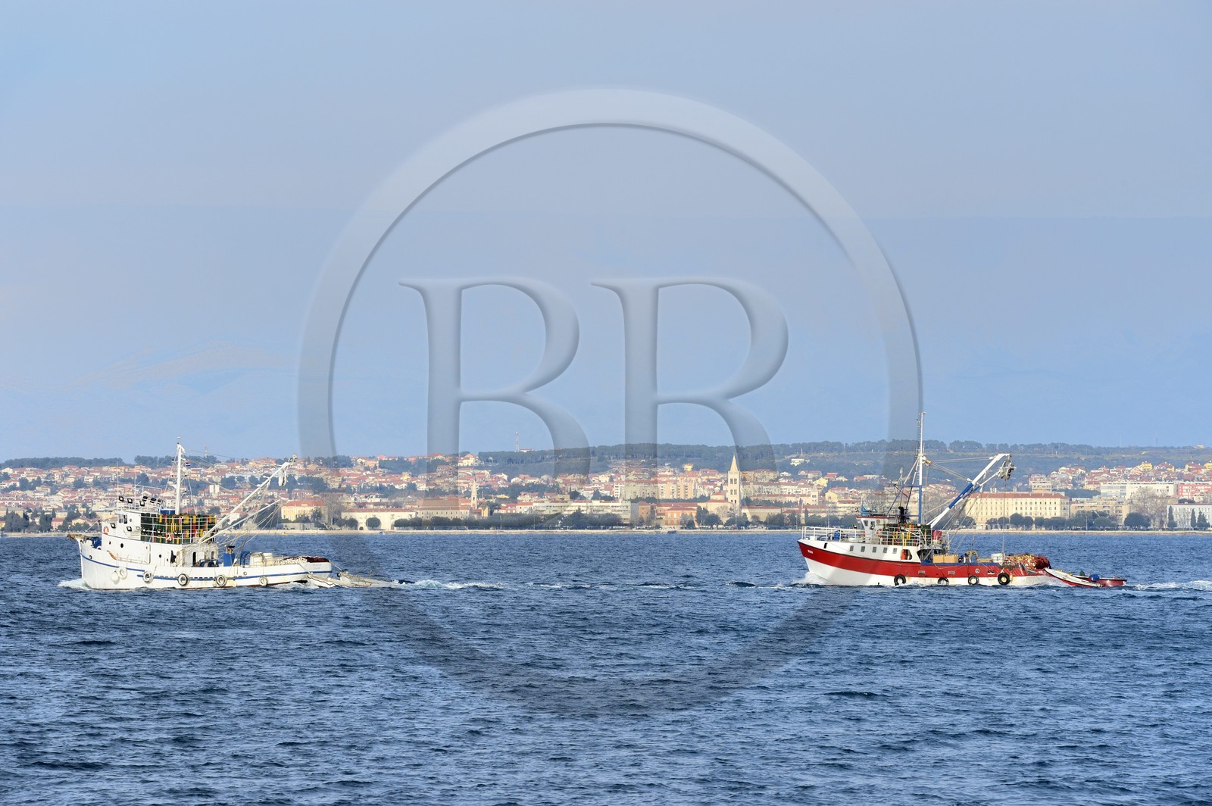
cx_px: 606
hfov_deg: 12.1
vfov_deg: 8.1
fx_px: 5718
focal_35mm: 170
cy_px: 403
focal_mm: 170
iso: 200
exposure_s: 1/320
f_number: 11
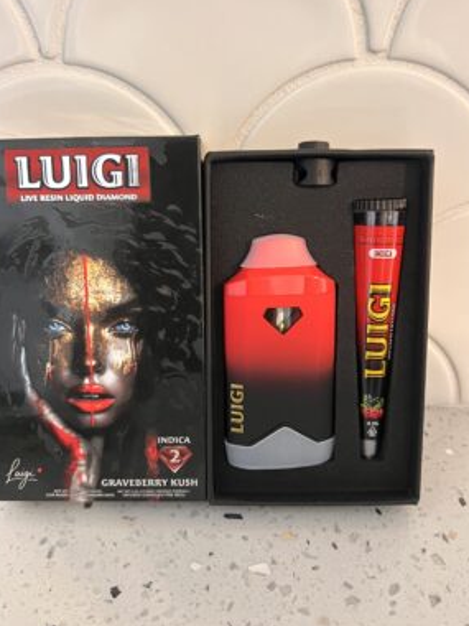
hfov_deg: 45.4
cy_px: 306
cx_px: 212
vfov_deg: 58.3
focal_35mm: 31
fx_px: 560
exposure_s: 1/40
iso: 500
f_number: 1.5
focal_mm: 5.7
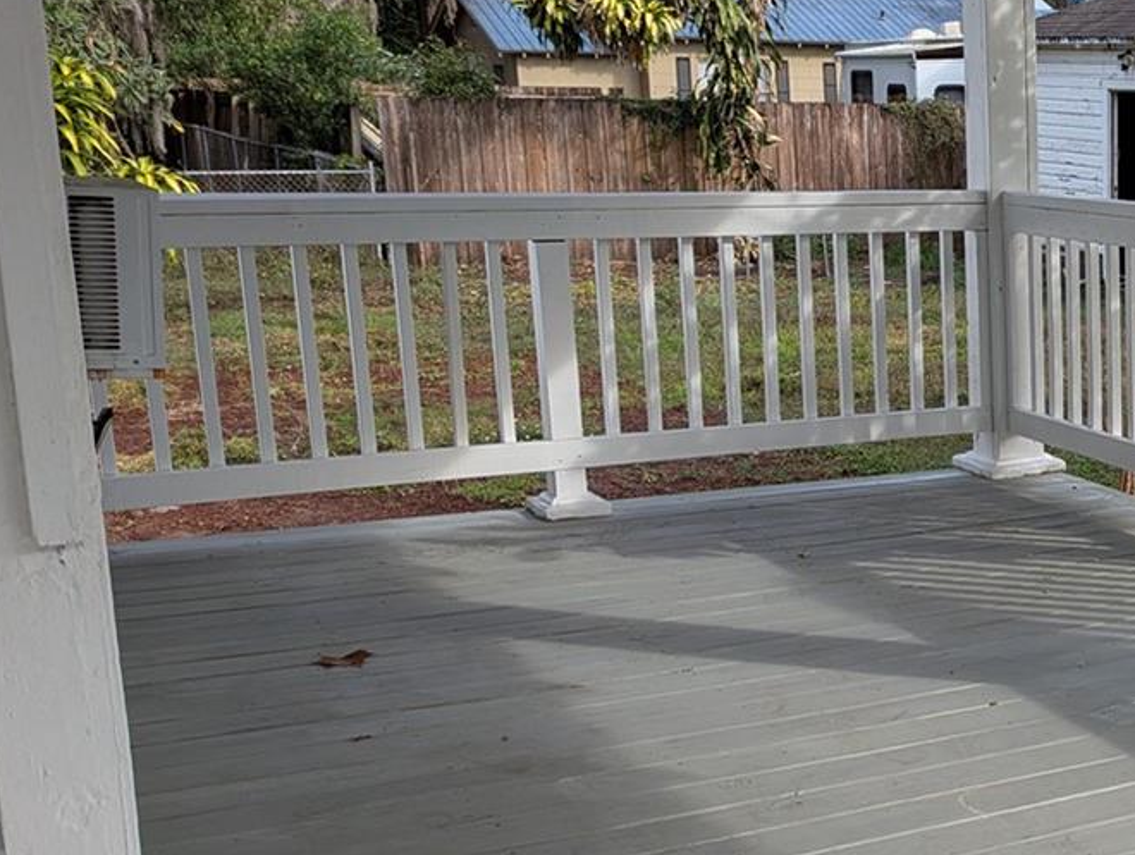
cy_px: 513
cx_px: 1278
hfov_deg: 29.6
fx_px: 1904
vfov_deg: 25.2
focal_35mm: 58
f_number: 1.85
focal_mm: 6.81
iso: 45
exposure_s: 1/1038
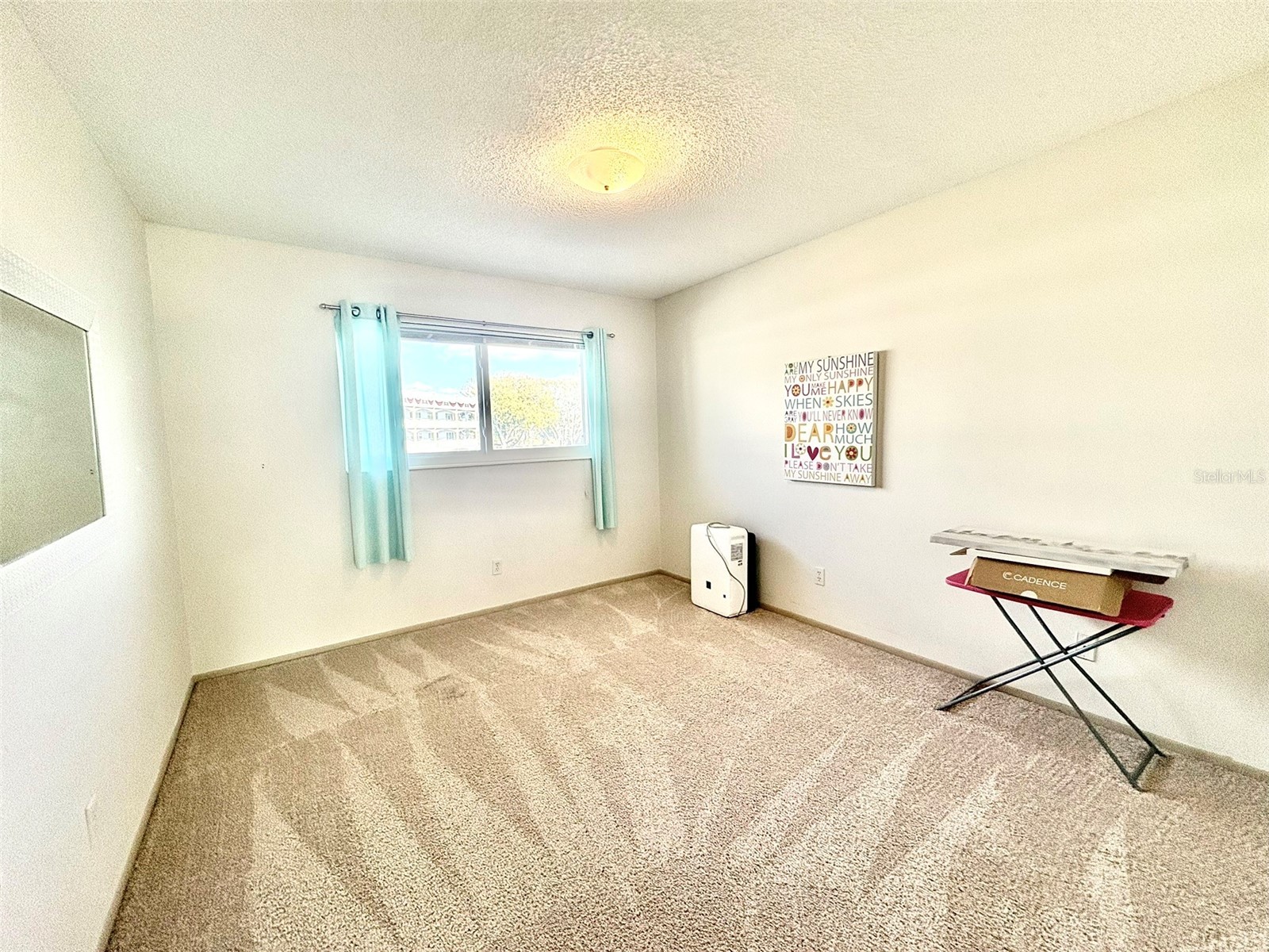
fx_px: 513
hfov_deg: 102.1
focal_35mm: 14
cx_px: 634
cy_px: 476
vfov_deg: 85.7
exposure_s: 1/120
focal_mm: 2.22
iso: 200
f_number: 2.2
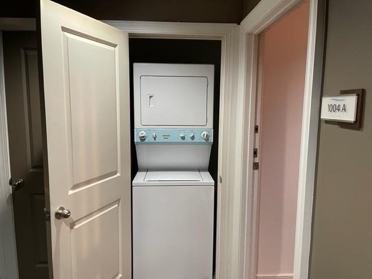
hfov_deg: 67.3
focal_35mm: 26
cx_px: 186
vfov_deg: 53.1
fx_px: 279
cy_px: 140
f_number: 1.6
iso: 400
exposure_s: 1/60
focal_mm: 5.1
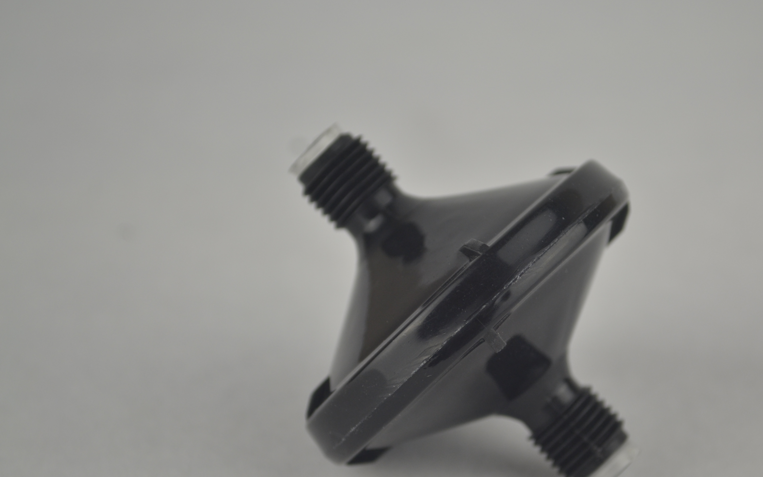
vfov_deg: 12.9
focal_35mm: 102
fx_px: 2113
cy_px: 286
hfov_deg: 20.4
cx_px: 451
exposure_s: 1/100
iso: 200
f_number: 5.6
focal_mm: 55
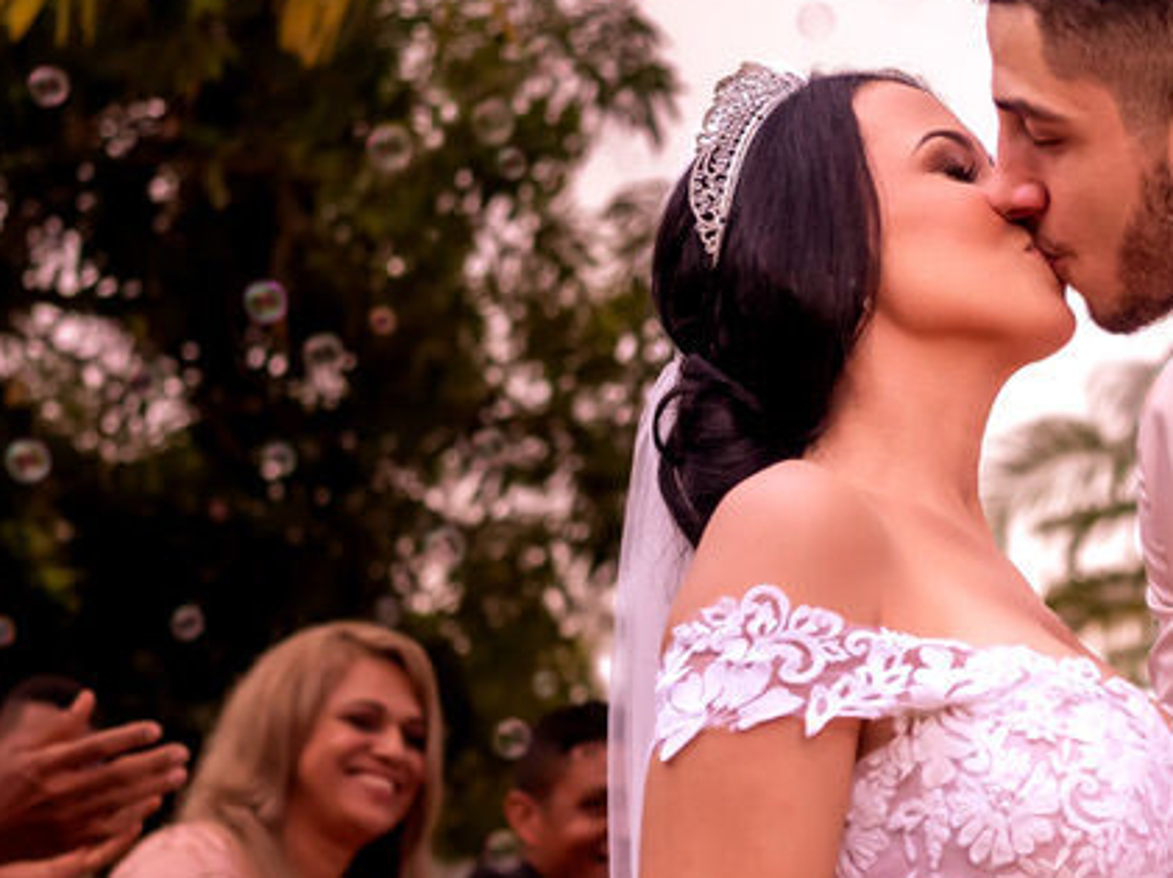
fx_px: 3250
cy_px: 605
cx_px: 1101
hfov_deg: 20.0
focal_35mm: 96
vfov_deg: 15.3
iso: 3200
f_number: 2.8
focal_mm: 35
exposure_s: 1/200
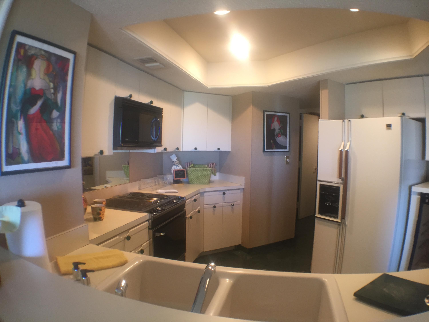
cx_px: 214
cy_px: 161
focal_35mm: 29
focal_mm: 4.15
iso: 100
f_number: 2.2
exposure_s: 1/30
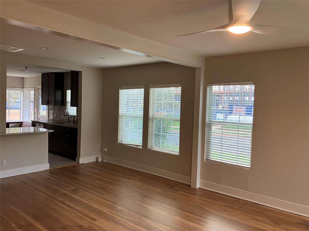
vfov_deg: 49.7
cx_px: 154
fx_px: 250
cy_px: 116
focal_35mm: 28
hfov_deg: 63.4
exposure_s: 1/60
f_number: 1.8
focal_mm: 3.99
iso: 125
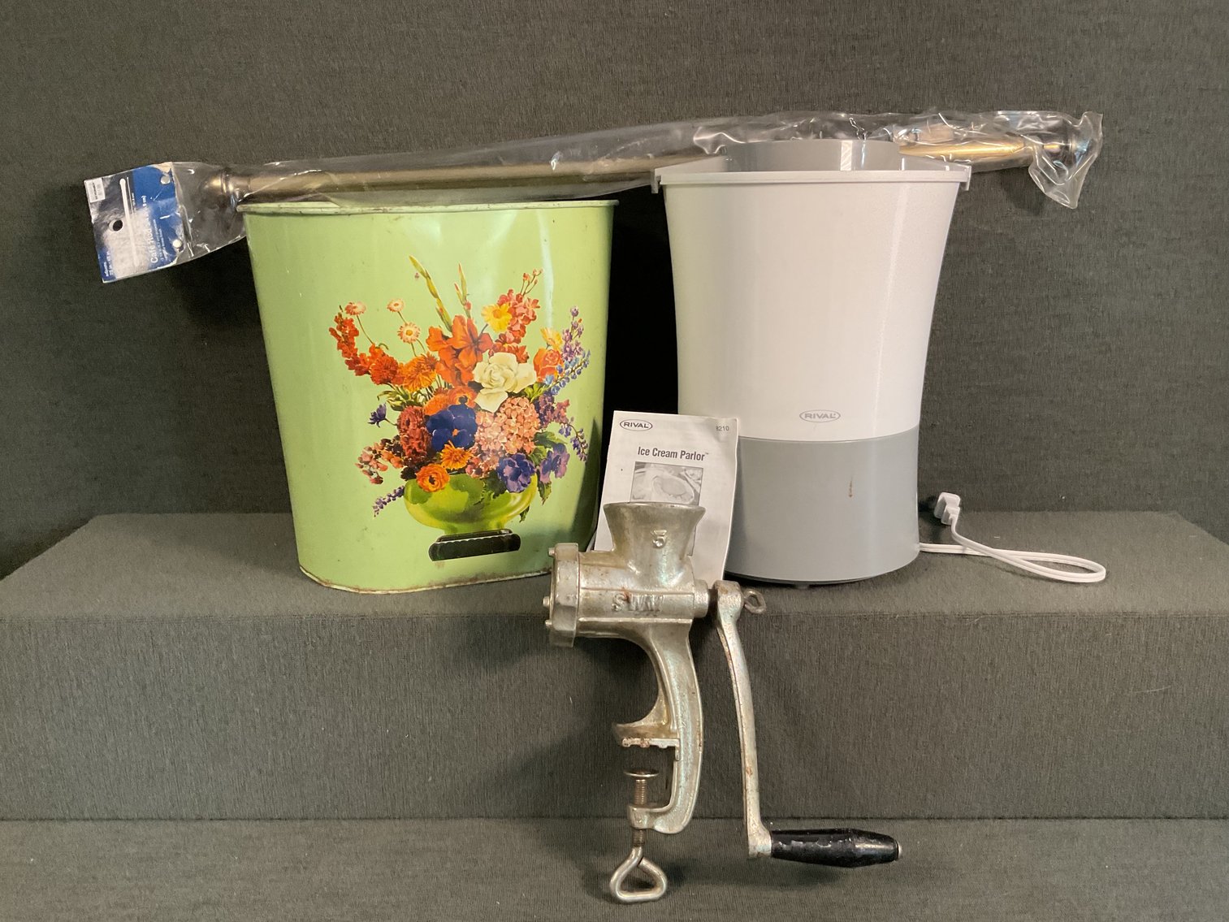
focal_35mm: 29
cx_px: 614
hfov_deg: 61.7
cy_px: 461
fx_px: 1030
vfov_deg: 48.2
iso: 200
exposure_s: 1/60
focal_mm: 3
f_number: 1.8
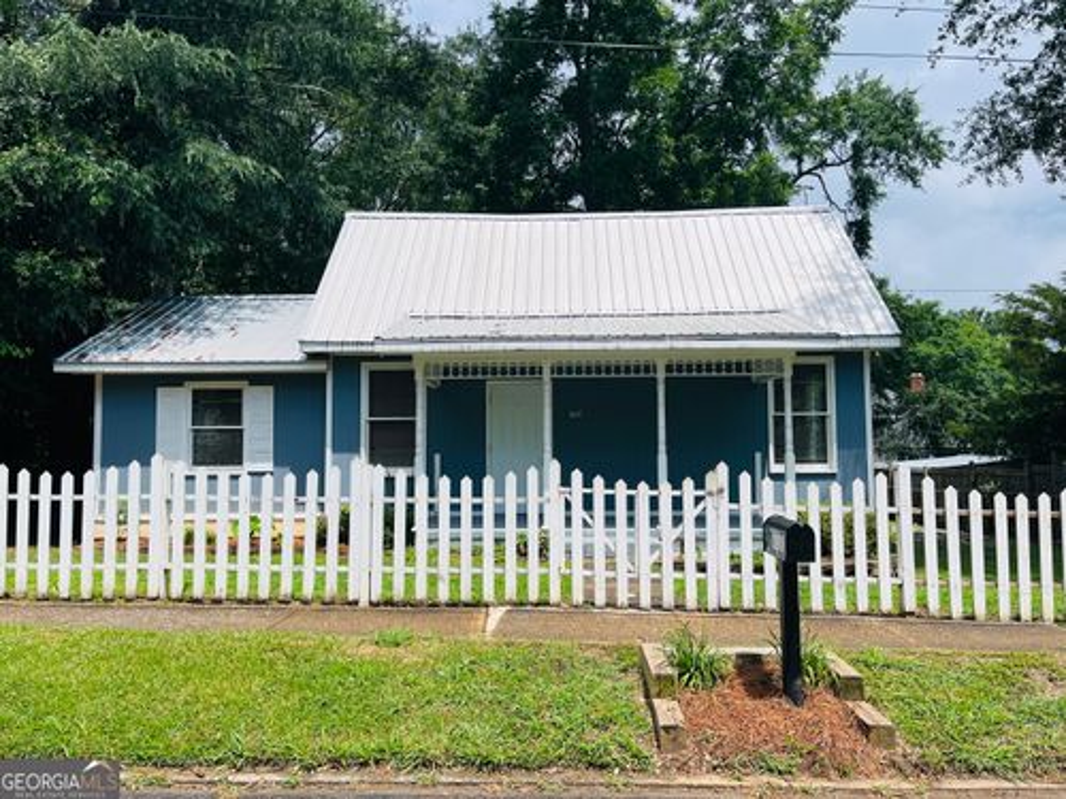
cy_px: 400
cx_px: 533
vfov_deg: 53.1
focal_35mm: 26
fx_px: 801
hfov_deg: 67.3
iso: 50
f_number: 1.6
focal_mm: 5.1
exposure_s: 1/6173
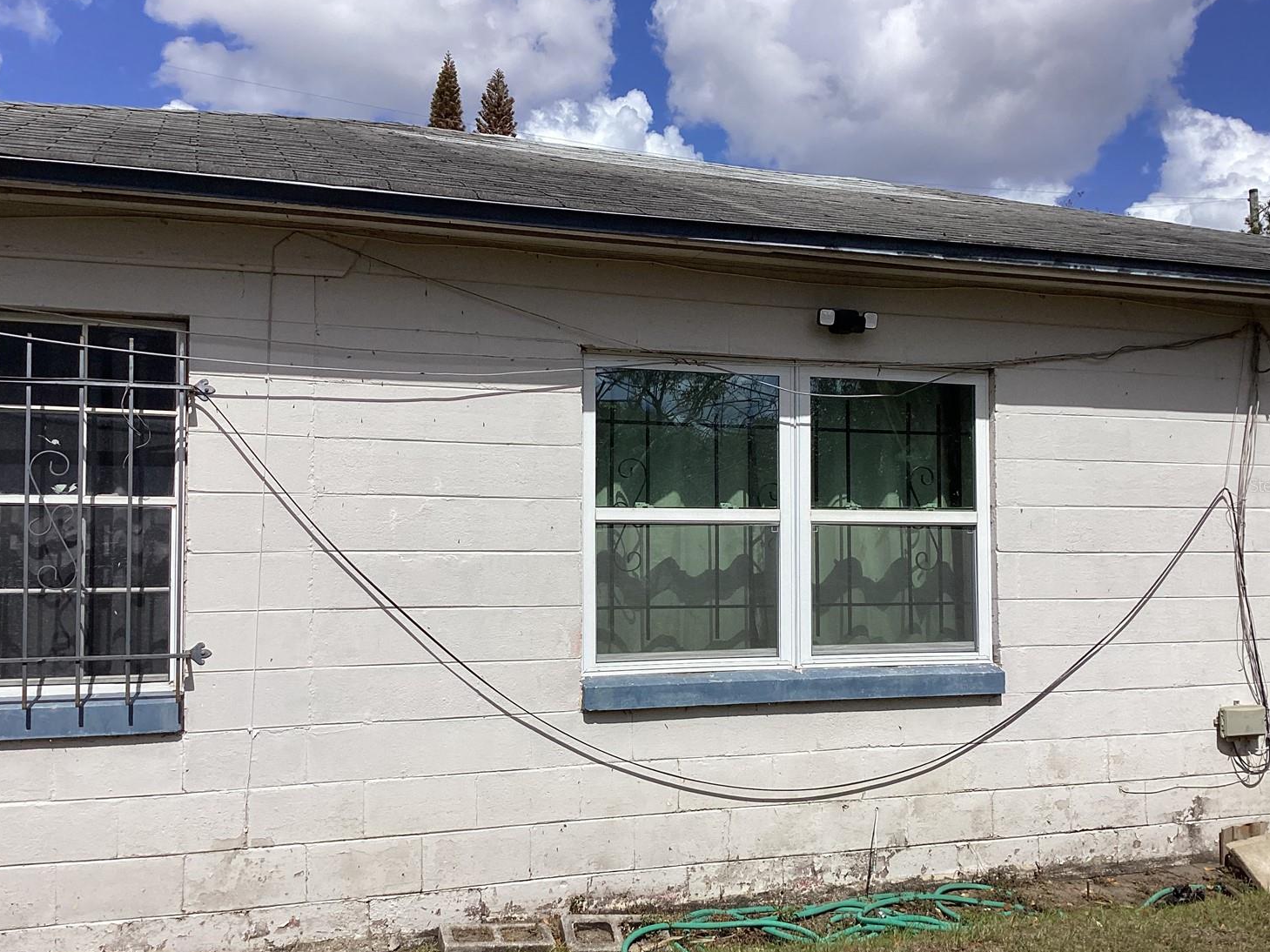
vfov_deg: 41.8
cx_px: 635
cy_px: 485
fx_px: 1247
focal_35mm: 34
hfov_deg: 54.0
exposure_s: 1/3546
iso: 25
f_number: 2.4
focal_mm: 3.3
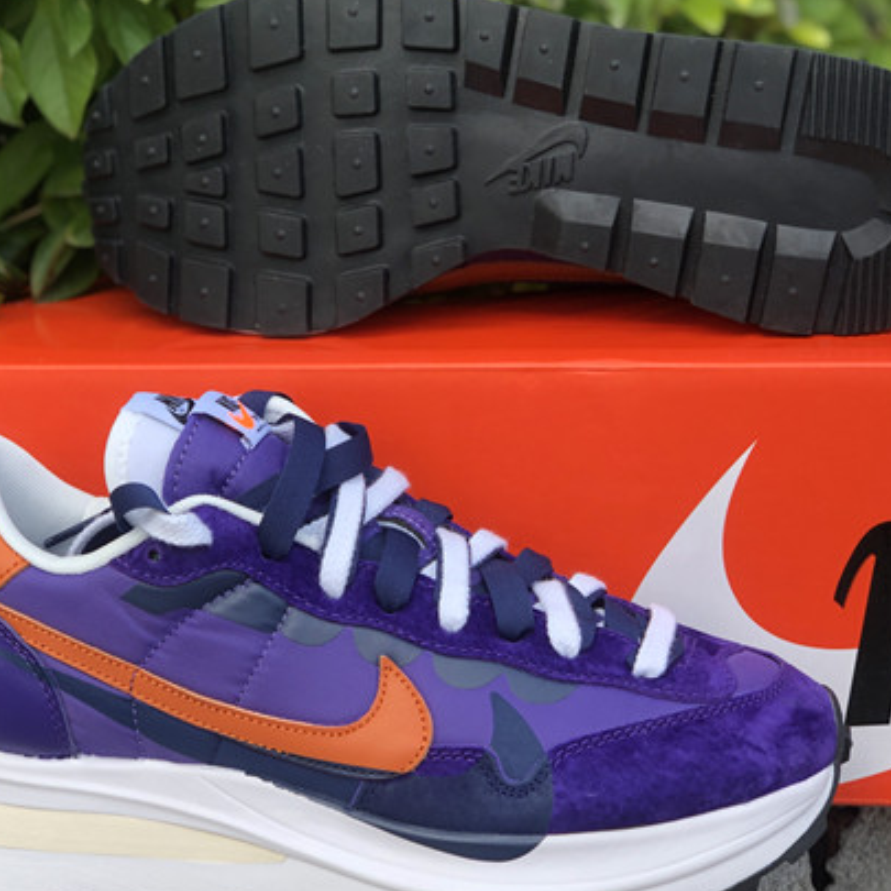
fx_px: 2446
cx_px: 416
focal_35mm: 84
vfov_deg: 20.6
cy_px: 421
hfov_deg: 20.6
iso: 16
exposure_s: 1/310
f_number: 2.4
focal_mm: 6
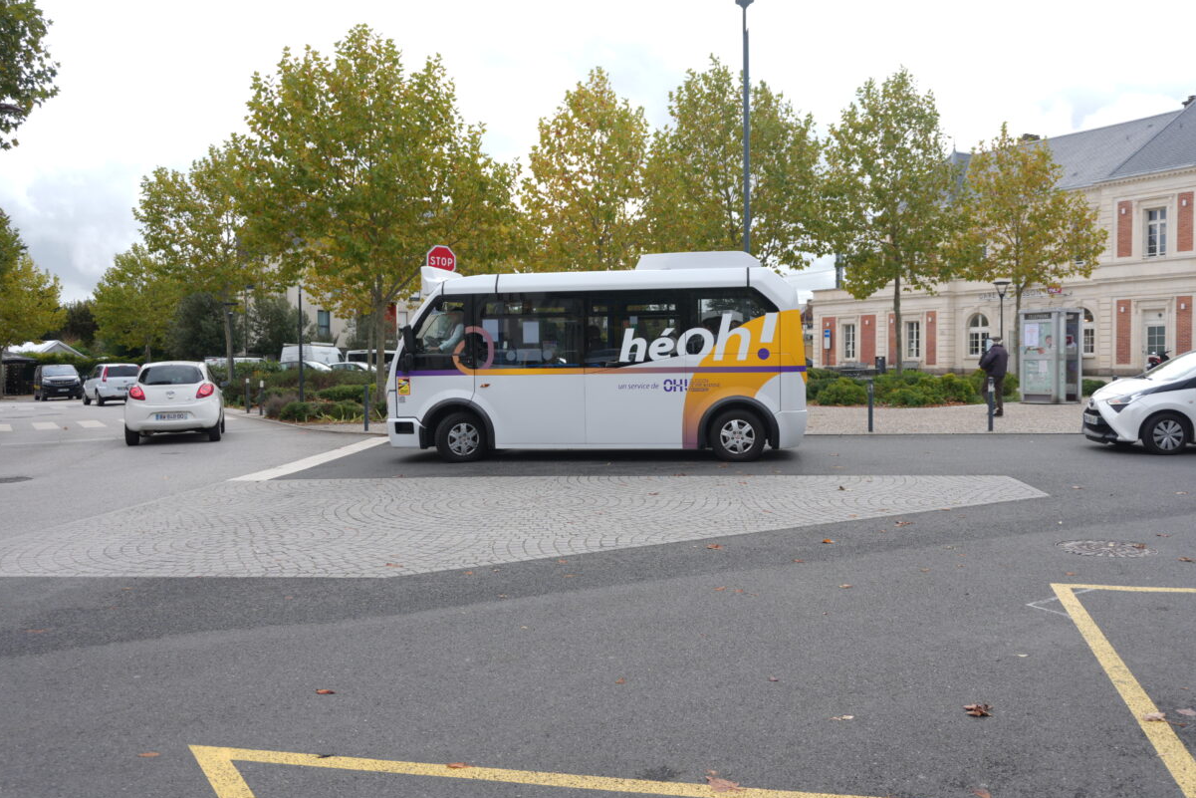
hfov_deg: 57.9
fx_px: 1080
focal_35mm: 33
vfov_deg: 40.5
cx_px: 580
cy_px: 392
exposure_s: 1/320
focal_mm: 21
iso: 64
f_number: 4
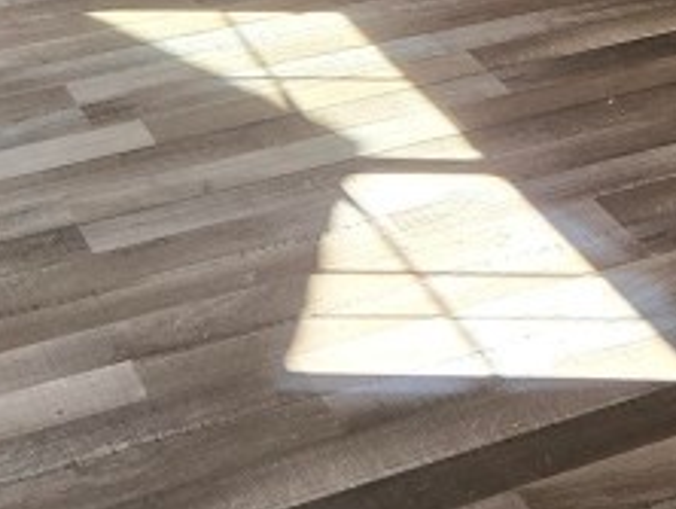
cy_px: -509
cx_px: 700
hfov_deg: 18.0
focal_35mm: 106
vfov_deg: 12.4
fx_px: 2072
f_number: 1.8
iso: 125
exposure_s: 1/180
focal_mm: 5.4
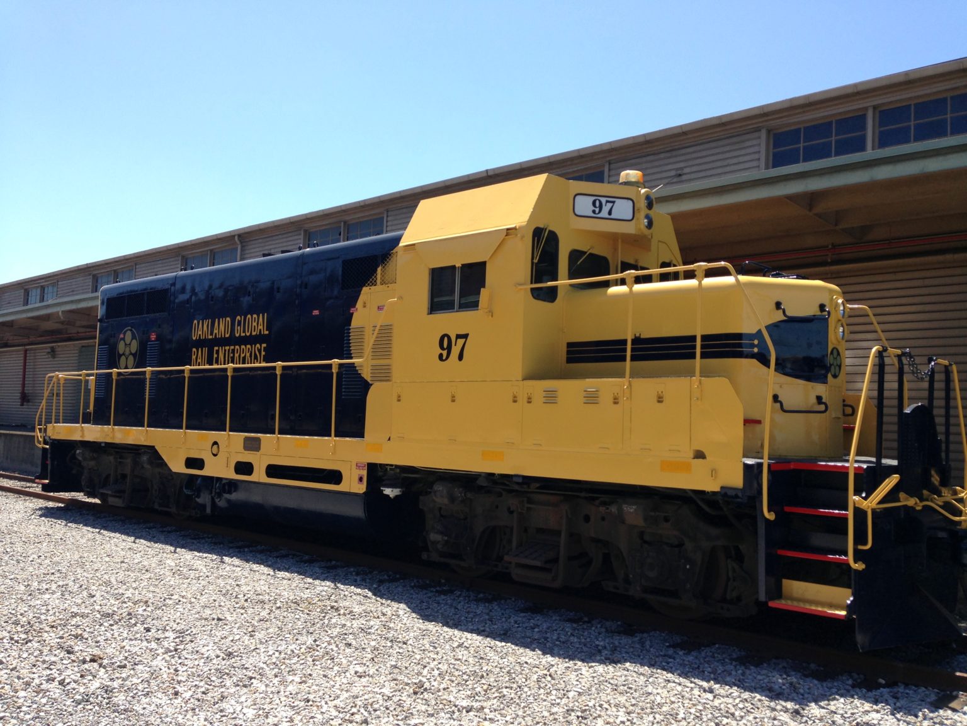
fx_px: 922
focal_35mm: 33
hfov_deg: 55.4
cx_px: 484
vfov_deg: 42.9
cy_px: 363
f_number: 2.4
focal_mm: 4.13
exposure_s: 1/834
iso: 50
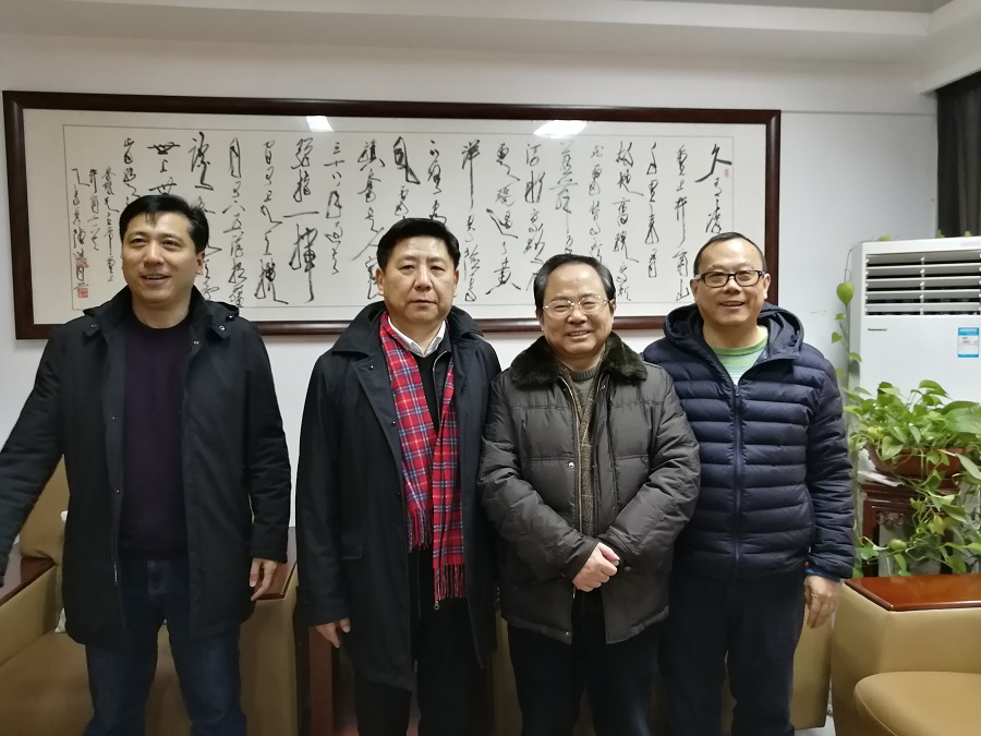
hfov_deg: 65.3
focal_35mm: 27
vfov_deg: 51.4
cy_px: 368
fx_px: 765
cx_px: 490
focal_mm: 3.95
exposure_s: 1/25
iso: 400
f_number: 1.8
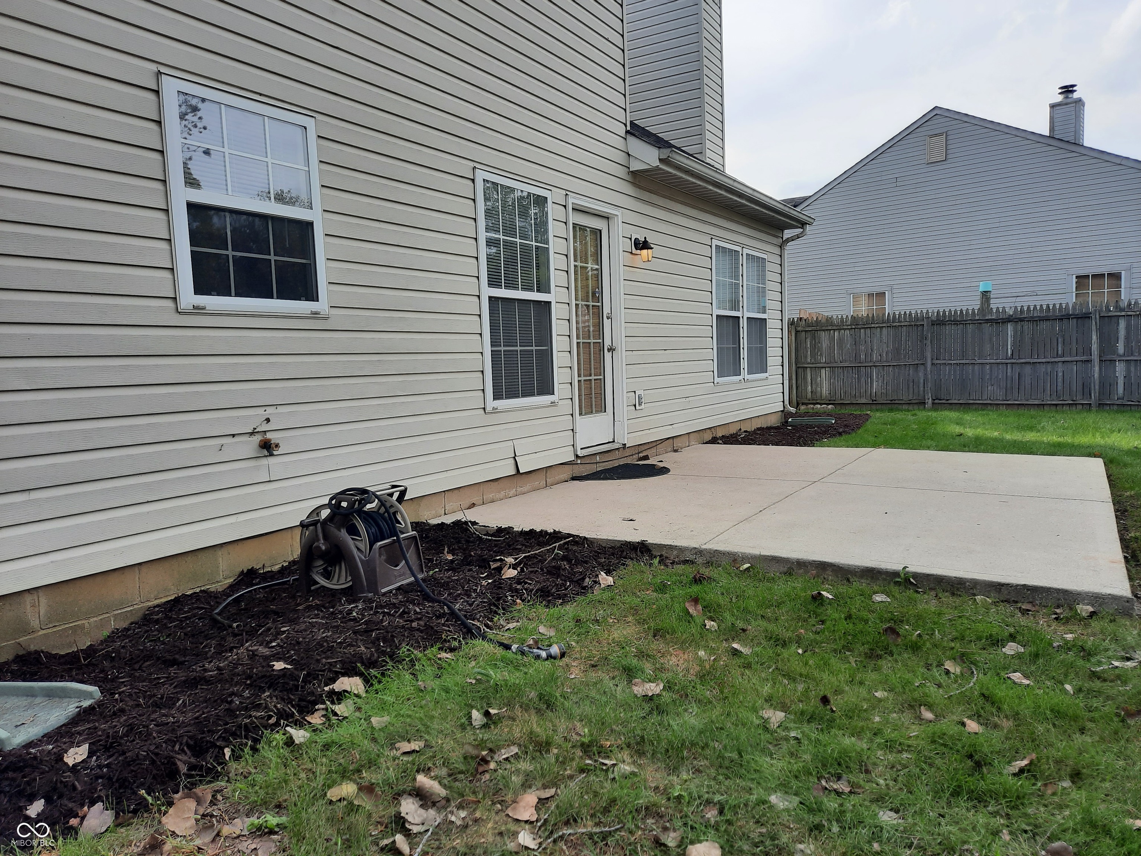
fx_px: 824
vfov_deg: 54.9
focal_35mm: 25
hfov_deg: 69.4
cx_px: 570
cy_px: 428
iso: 32
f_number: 2
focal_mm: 4.6
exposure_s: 1/302
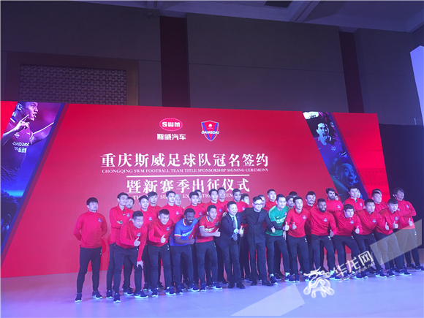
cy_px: 159
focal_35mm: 29
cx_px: 212
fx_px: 355
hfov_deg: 61.7
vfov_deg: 48.2
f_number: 2.2
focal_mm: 4.15
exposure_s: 1/33
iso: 40
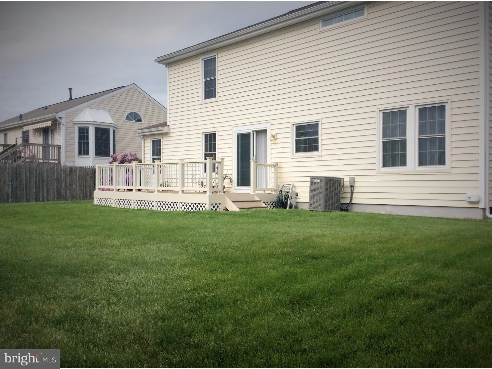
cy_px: 184
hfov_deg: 56.8
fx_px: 455
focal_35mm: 32
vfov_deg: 44.2
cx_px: 246
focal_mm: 3.3
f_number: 2.4
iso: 32
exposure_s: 1/1466
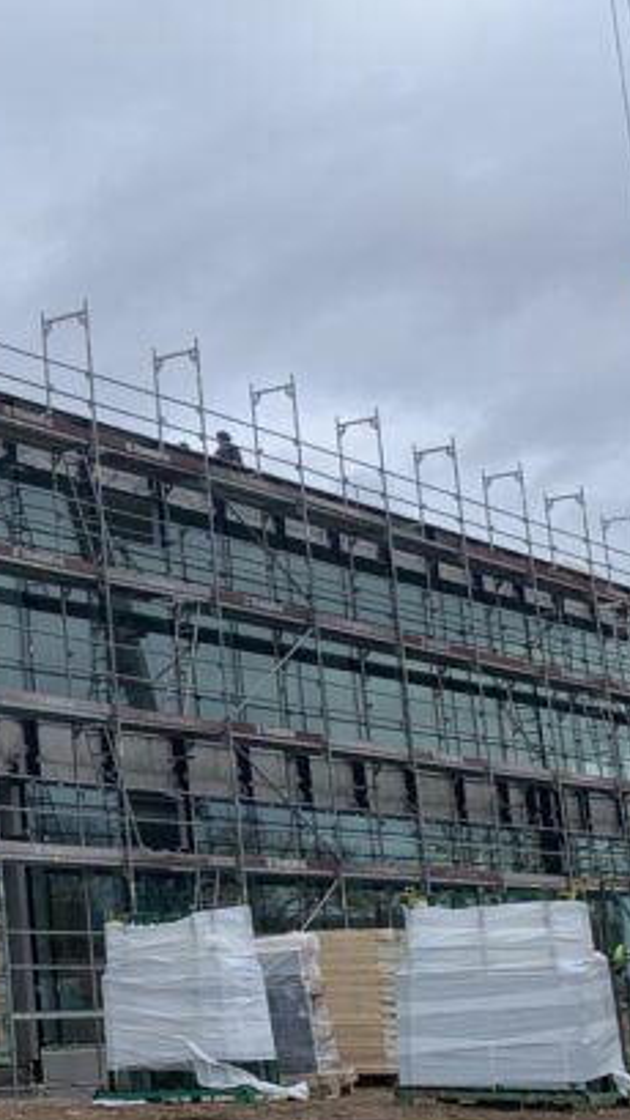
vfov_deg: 29.7
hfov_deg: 15.3
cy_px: 504
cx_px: -389
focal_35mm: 71
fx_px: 2109
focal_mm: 4.25
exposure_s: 1/1076
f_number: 1.8
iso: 25
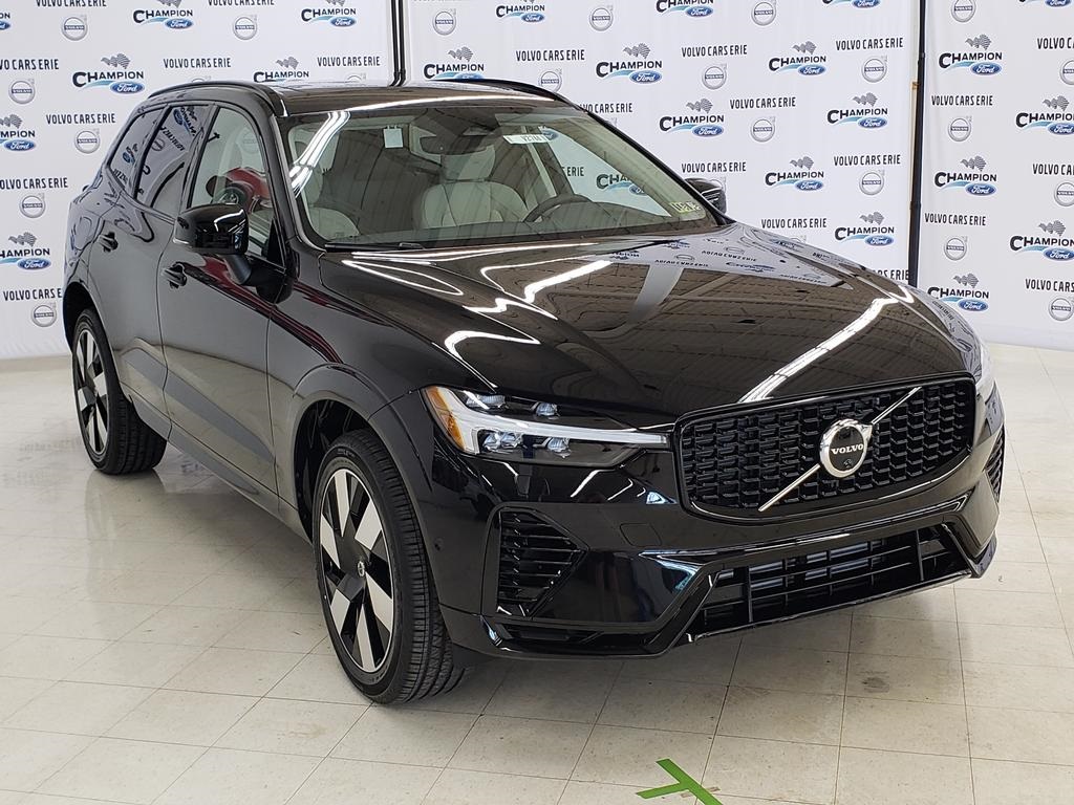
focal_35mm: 26
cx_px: 537
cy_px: 402
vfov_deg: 53.1
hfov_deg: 67.3
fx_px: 807
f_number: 2.4
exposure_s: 1/60
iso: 160
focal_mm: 4.3
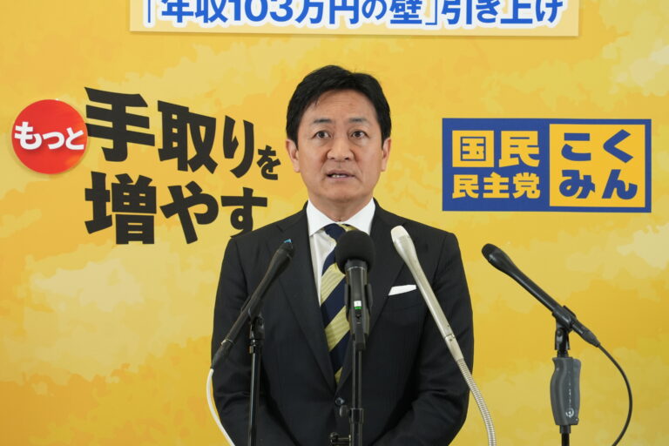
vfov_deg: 5.5
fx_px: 4645
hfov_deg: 8.2
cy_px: 223
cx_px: 334
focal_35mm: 250
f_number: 5.6
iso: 1250
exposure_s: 1/125
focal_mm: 167
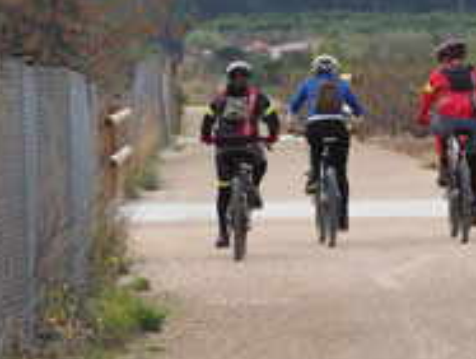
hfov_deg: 5.0
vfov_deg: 3.8
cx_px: 333
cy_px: 22
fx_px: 5470
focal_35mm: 397
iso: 200
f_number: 4.5
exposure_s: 1/500
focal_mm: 100
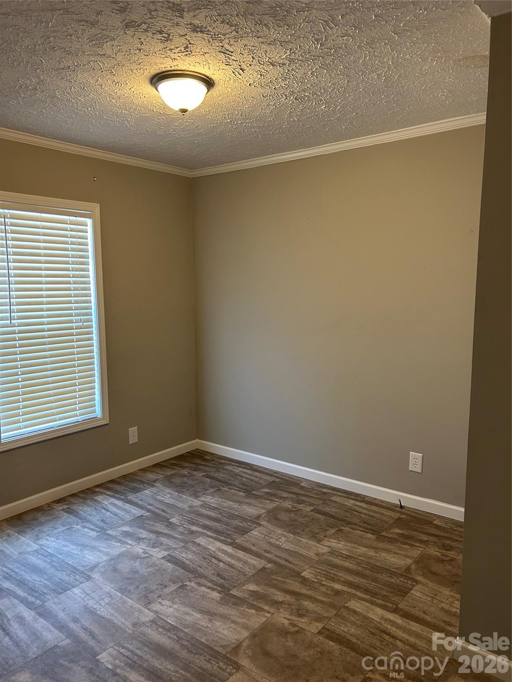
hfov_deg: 53.1
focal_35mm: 26
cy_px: 341
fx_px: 513
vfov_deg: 67.3
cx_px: 256
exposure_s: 1/60
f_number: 1.5
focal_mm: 5.7
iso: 125
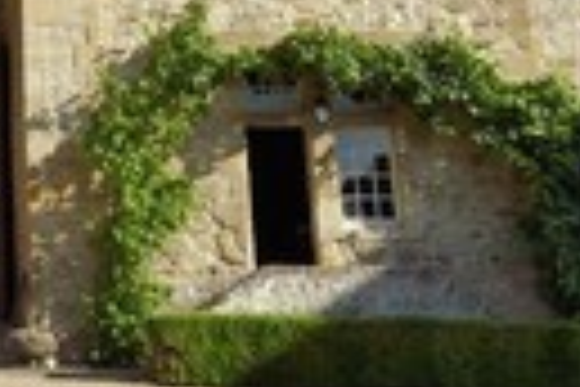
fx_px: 1579
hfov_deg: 19.1
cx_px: -198
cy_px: -207
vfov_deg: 13.1
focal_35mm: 98
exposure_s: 1/250
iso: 200
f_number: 11
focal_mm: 30
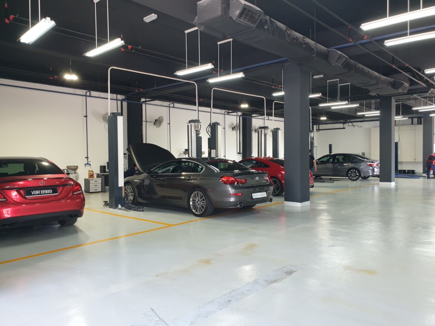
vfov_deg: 53.1
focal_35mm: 26
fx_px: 327
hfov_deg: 67.3
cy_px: 163
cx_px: 218
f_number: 2.4
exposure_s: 1/50
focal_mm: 4.3
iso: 125
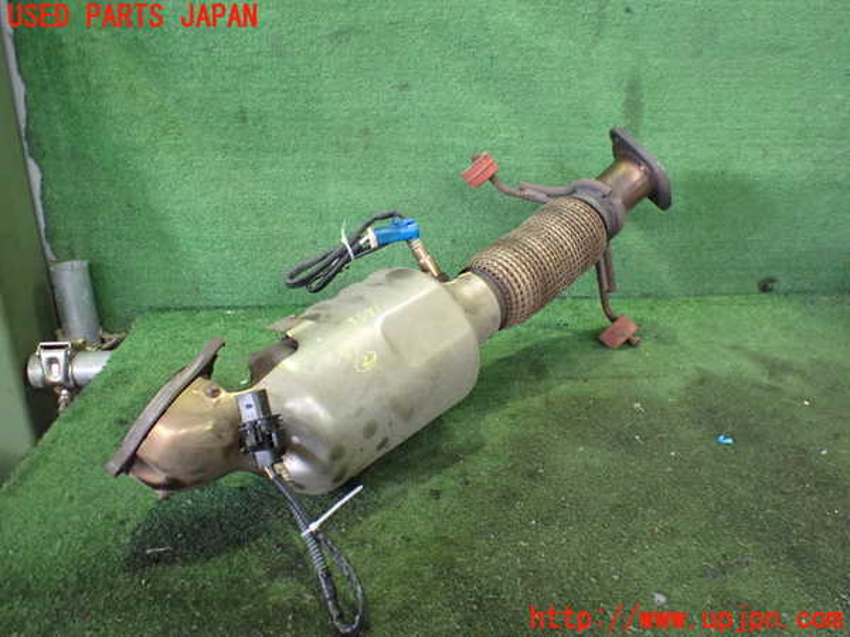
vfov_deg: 46.8
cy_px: 318
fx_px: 737
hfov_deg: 60.0
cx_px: 425
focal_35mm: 30
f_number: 2.3
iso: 800
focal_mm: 5.4
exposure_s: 1/50
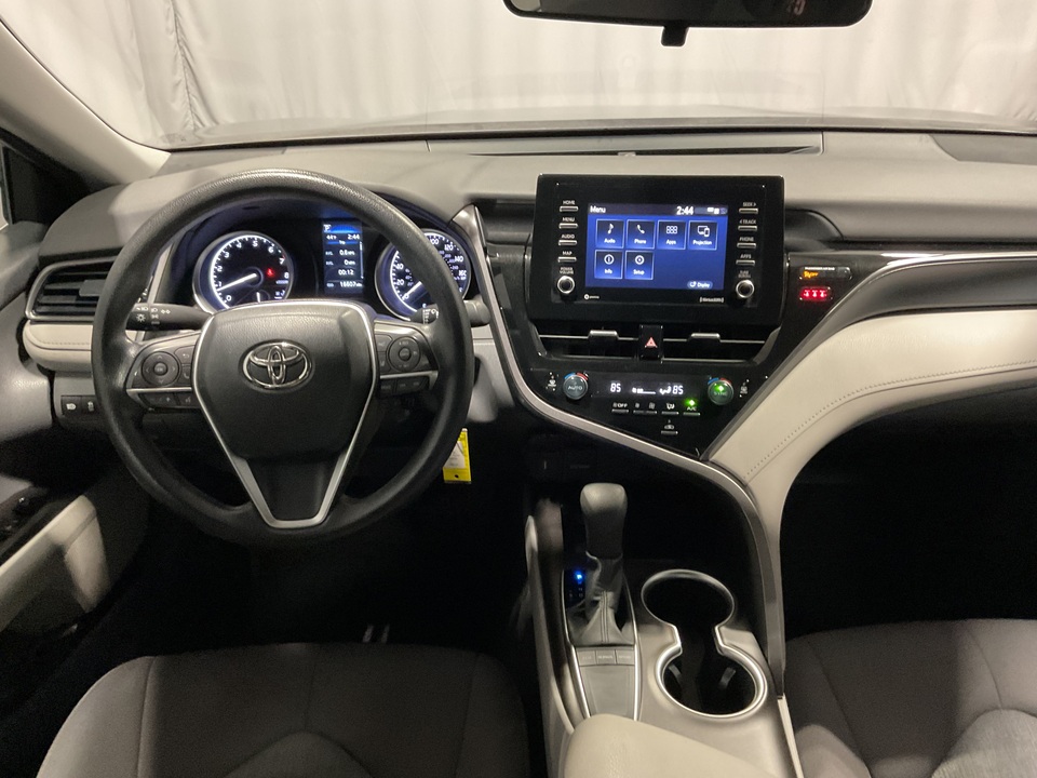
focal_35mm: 29
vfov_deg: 48.2
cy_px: 389
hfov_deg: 61.7
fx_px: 869
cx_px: 518
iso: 250
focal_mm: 3
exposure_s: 1/33
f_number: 1.8
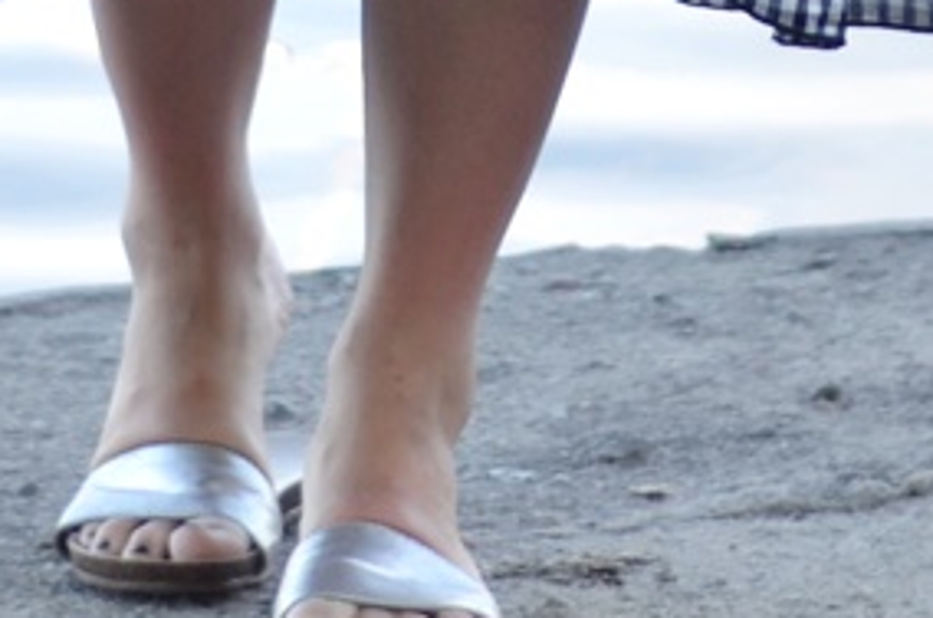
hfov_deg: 3.9
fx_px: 13653
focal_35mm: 528
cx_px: 253
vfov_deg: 2.6
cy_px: -1343
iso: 100
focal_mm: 50
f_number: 2
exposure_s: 1/640
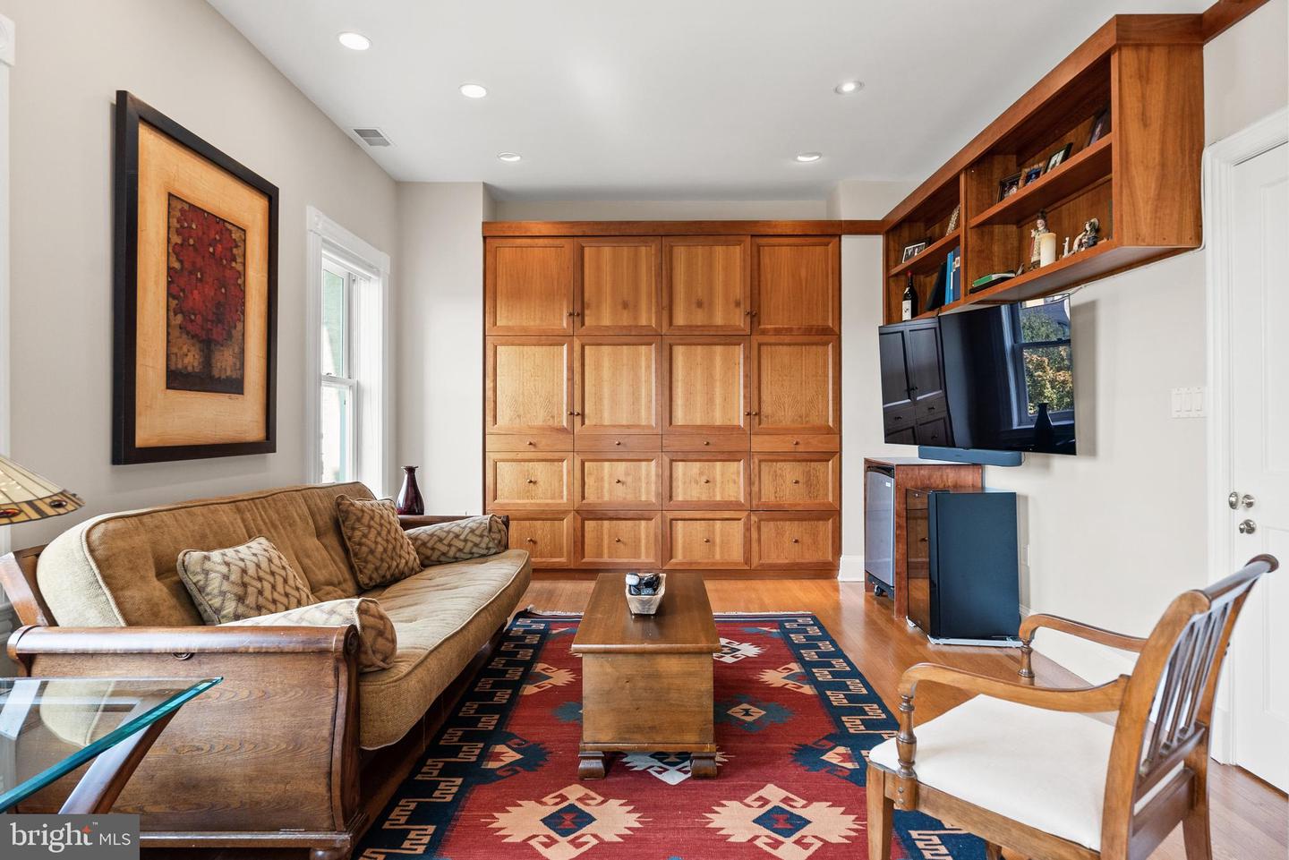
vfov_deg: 66.0
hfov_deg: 88.4
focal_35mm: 18
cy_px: 430
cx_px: 644
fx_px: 663
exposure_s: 1/25
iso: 800
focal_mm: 18.5
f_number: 5.6
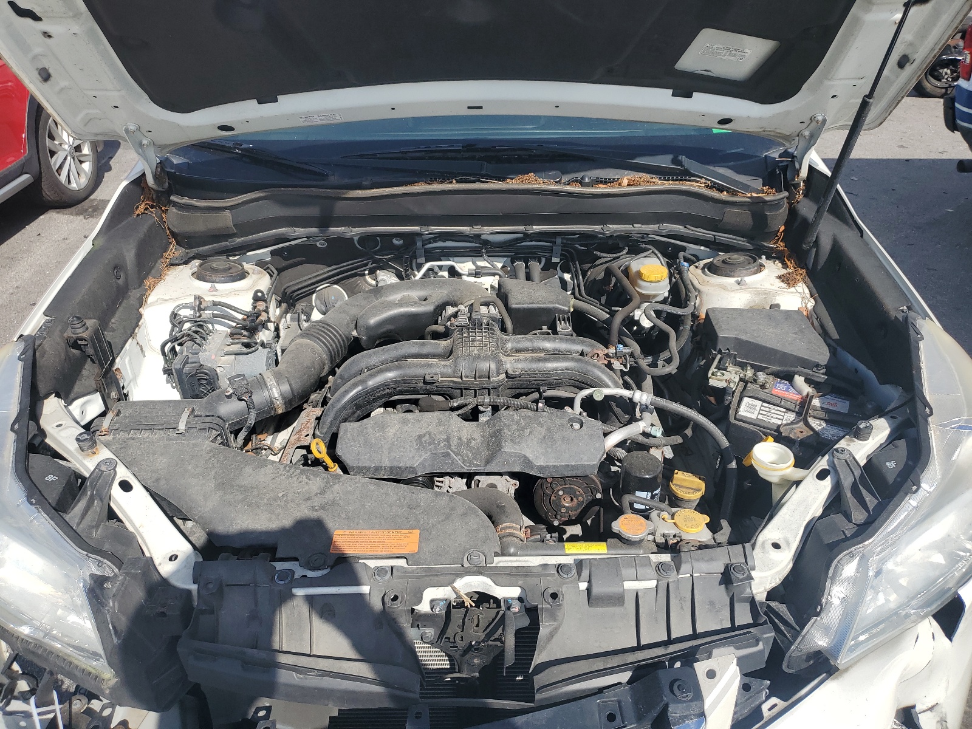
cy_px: 364
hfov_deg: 67.3
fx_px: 730
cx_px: 486
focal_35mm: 26
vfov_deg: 53.1
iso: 50
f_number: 1.5
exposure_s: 1/2500
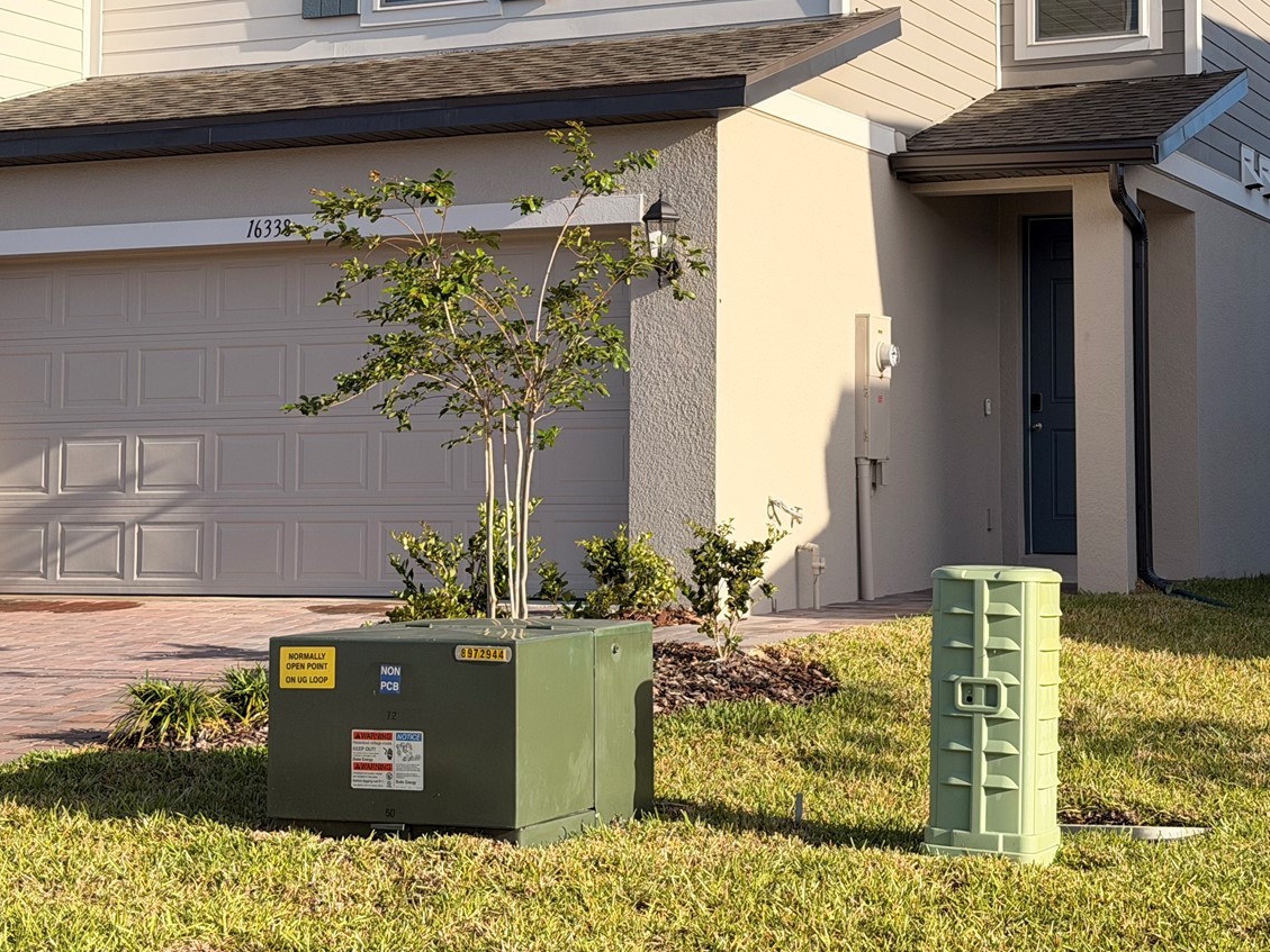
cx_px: 754
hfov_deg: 28.5
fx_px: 2495
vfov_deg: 21.5
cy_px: 280
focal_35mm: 68
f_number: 1.78
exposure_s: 1/3891
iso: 80
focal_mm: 6.76
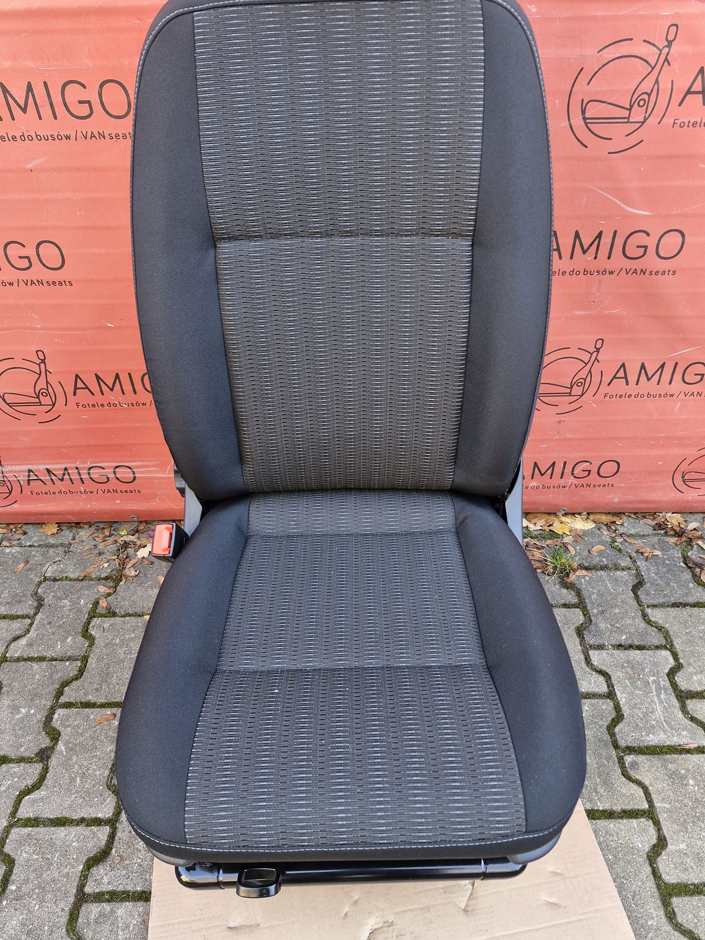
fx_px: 625
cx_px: 352
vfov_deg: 73.9
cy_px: 470
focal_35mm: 23
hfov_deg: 58.9
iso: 125
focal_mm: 5.54
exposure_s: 1/100
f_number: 1.8
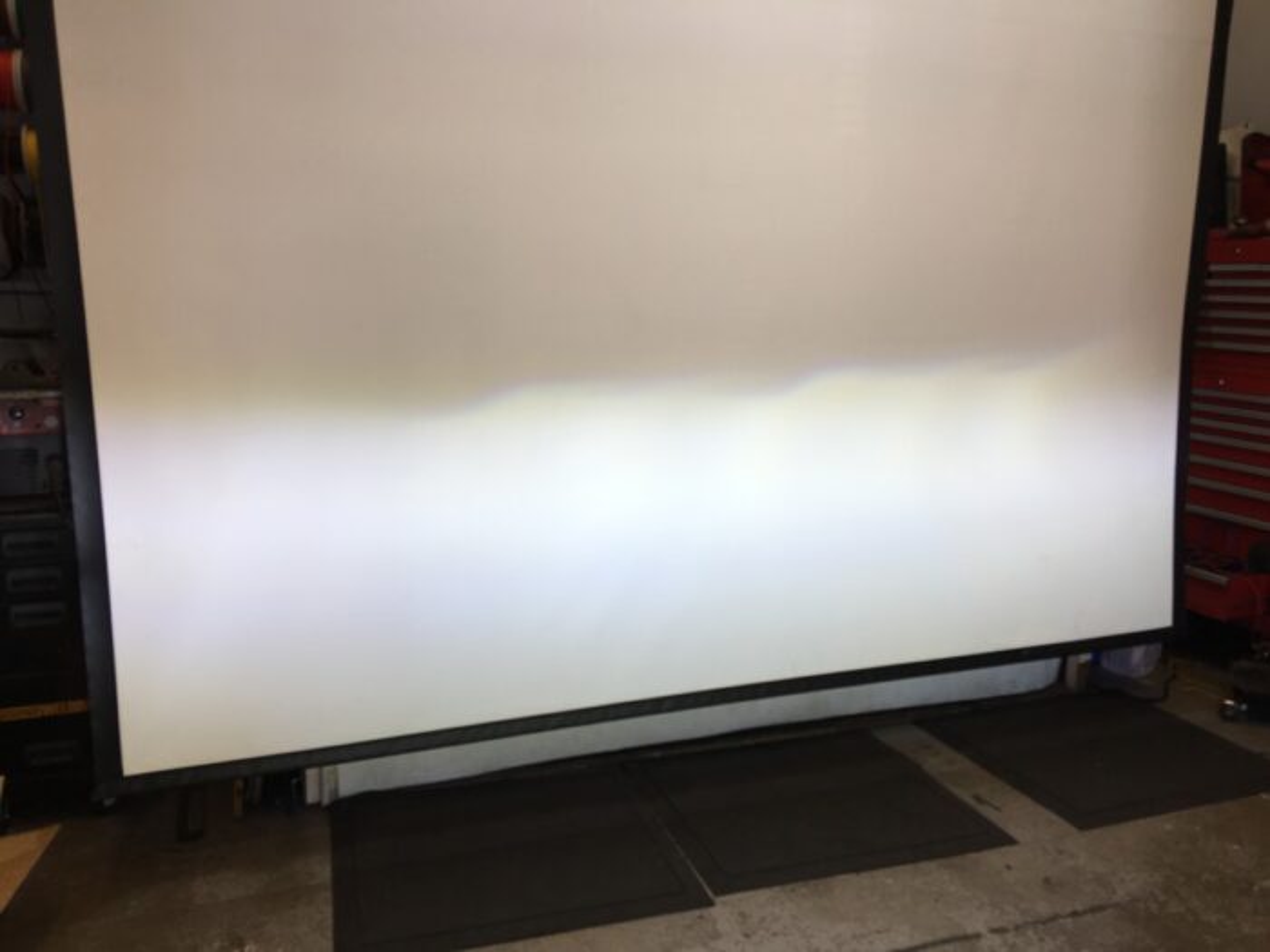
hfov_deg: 61.7
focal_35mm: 29
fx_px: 1064
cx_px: 635
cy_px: 476
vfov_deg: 48.2
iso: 25
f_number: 2.2
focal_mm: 4.15
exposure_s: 1/60
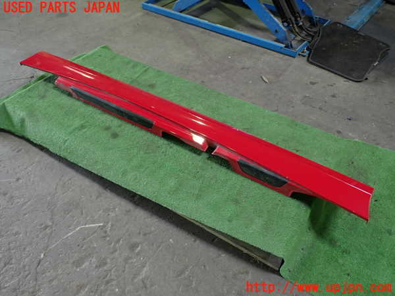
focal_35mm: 30
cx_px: 198
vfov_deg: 46.8
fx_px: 342
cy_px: 148
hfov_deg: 60.0
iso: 320
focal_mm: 5.4
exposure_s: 1/30
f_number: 2.3
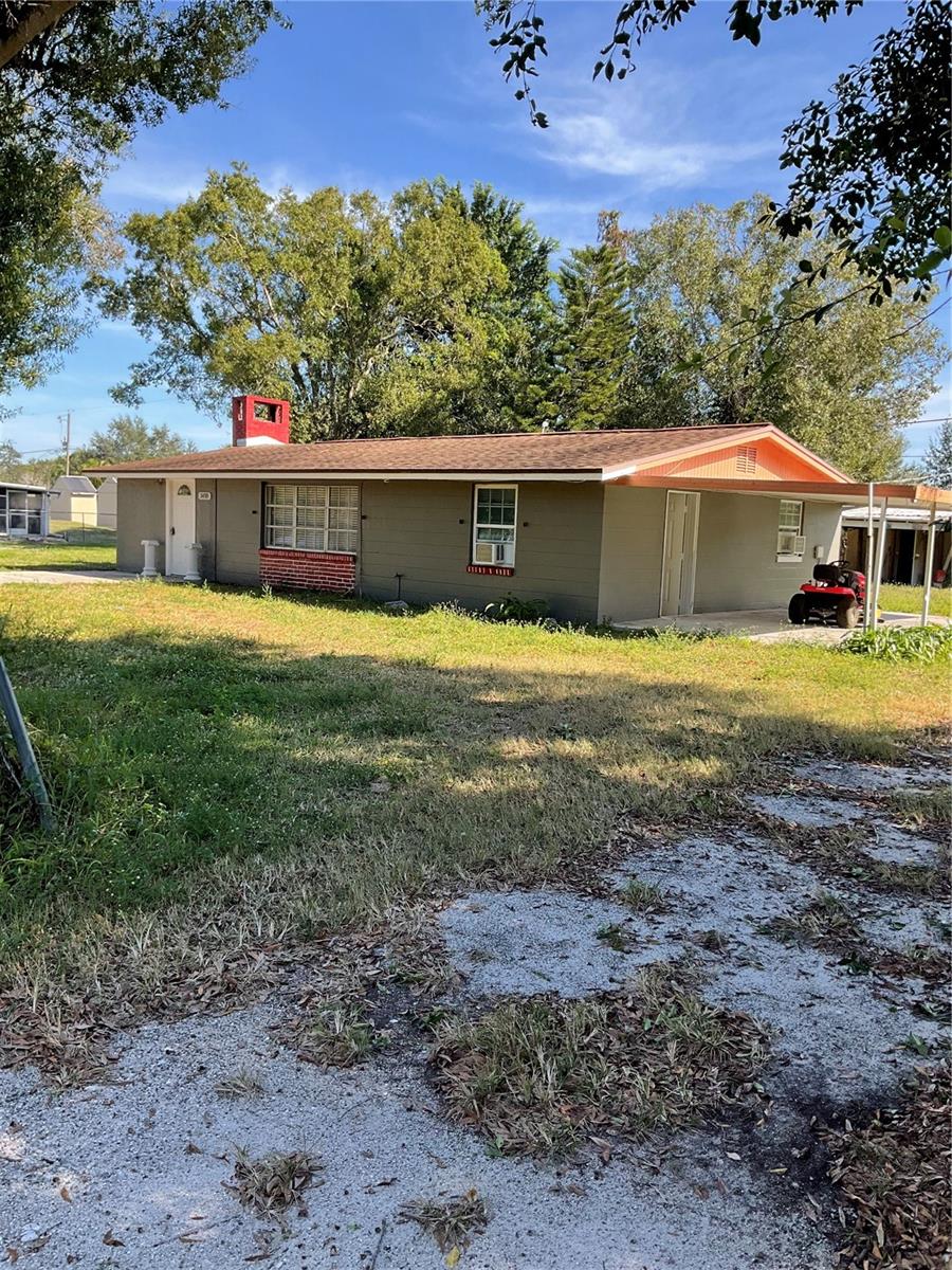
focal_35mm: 29
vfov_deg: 61.7
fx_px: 1063
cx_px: 476
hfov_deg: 48.2
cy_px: 635
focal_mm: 3
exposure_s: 1/514
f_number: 1.8
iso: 25
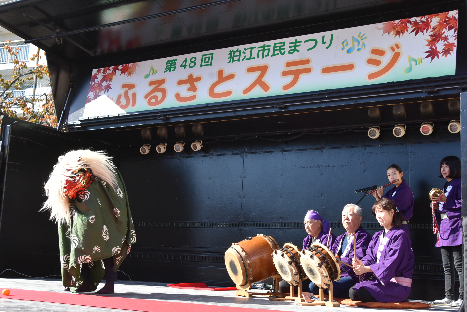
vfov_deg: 28.1
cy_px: 156
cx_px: 234
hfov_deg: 41.1
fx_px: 623
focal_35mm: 48
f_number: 8
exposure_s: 1/500
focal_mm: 32
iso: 560
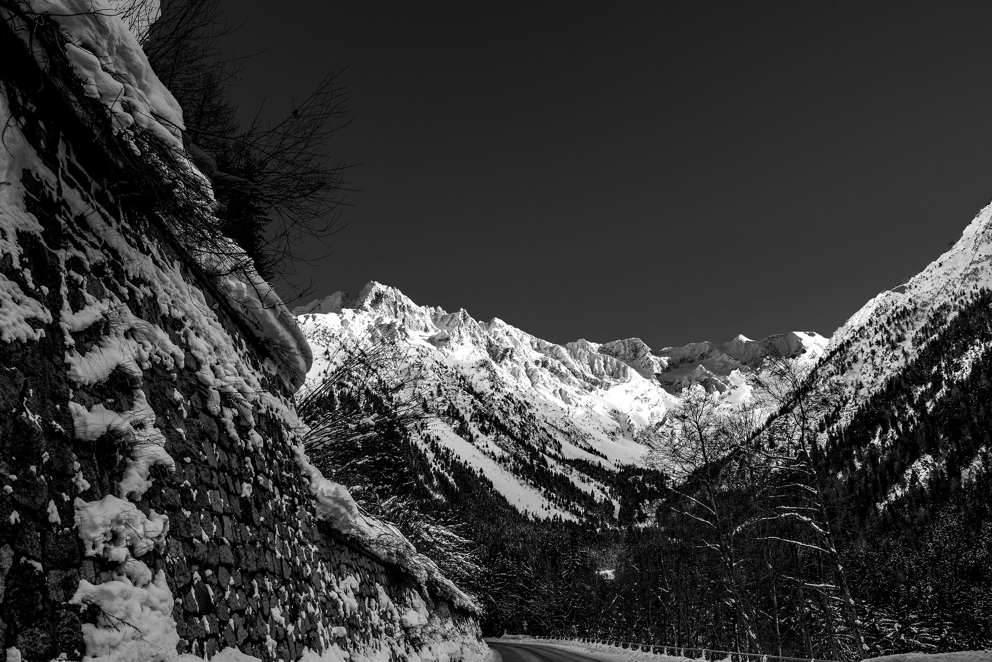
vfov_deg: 51.3
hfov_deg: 71.5
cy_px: 331
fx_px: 689
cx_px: 496
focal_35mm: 25
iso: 100
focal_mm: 25
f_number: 7.1
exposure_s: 1/800
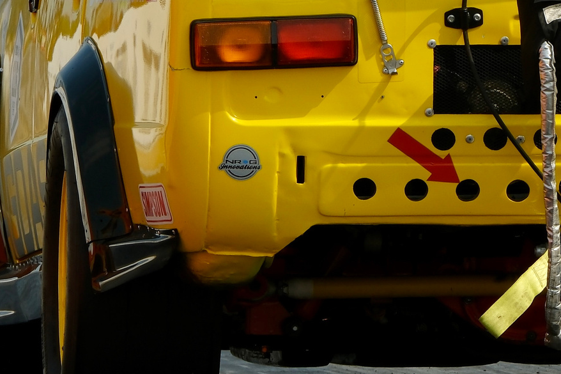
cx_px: 426
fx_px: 16950
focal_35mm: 1088
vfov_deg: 1.3
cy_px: 15
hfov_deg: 1.9
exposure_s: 1/320
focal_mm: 248.9
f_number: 13
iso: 160
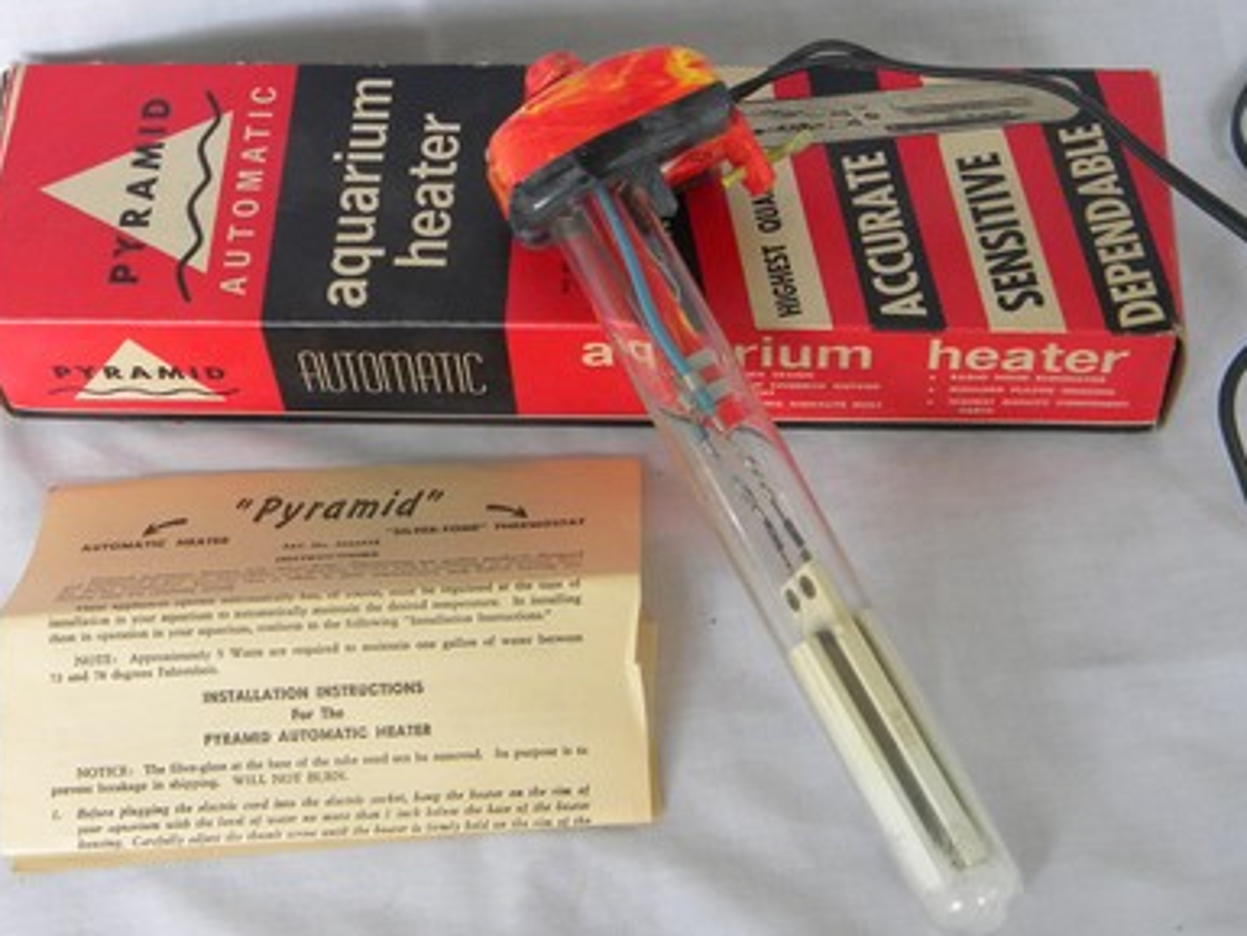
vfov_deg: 24.0
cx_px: 670
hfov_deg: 31.7
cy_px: 413
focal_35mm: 61
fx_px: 2198
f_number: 3.9
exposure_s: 1/60
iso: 248
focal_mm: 8.6
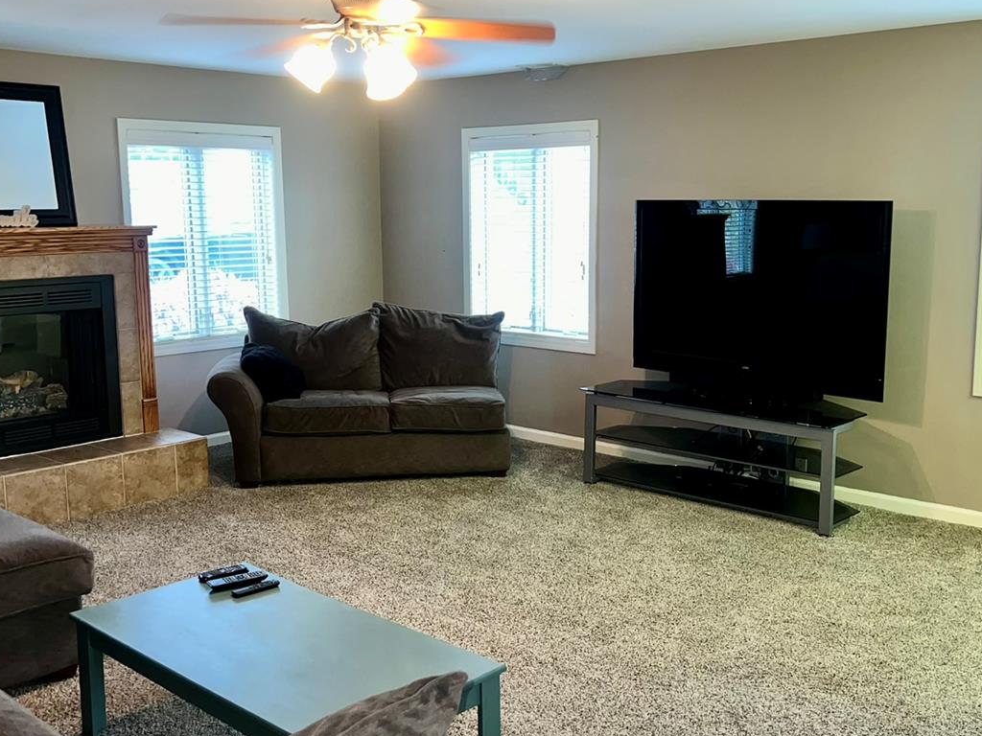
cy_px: 372
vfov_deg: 36.8
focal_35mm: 39
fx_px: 1106
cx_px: 529
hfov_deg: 47.8
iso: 100
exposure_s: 1/15
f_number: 1.5
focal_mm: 5.7
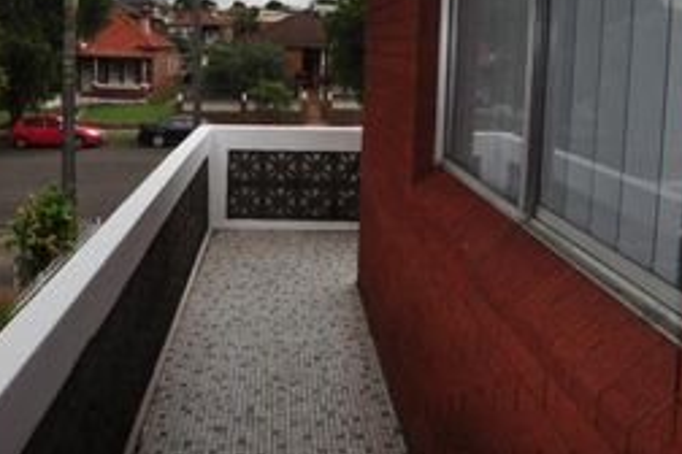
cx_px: 303
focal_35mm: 28
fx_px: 530
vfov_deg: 43.7
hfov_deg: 65.3
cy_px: 77
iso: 640
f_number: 18
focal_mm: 10
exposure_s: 1/200
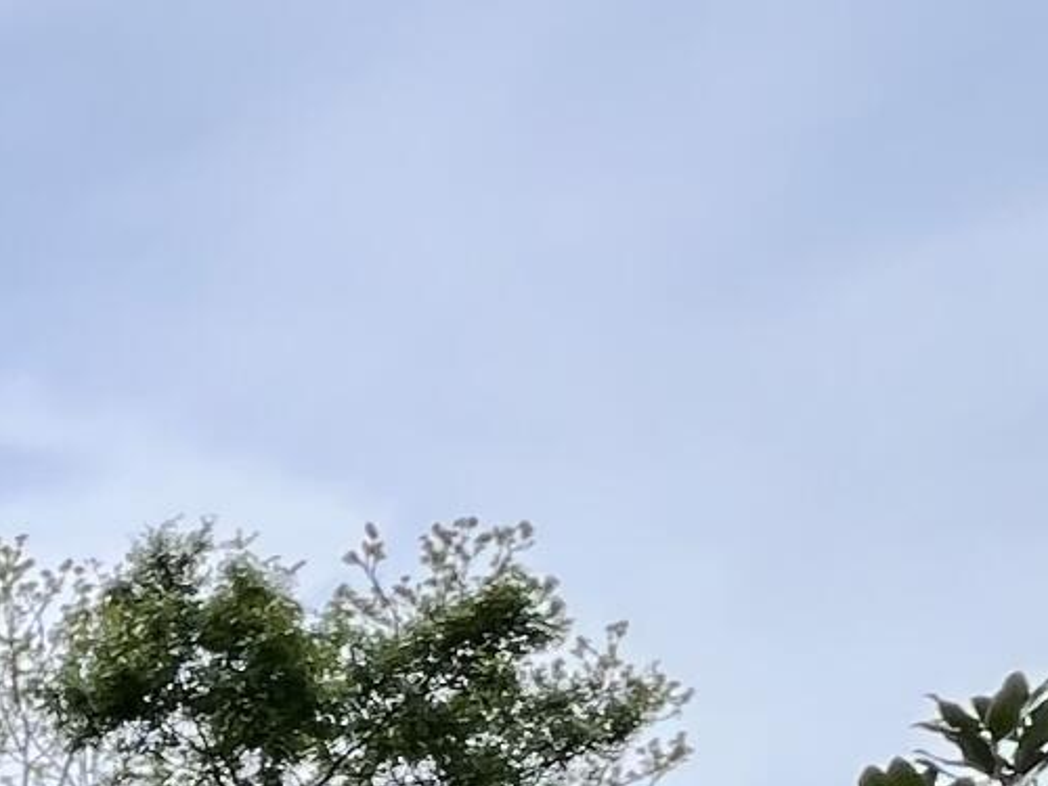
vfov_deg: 16.7
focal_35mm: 78
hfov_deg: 14.6
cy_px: 1268
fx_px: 2361
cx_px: -1522
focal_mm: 1.57
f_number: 1.8
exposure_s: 1/699
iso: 32
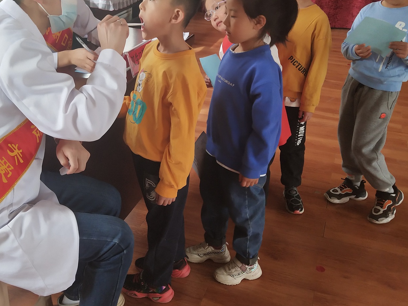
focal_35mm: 49
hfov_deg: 38.7
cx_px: 161
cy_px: 123
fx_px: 578
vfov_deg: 29.6
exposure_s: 1/100
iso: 127
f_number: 1.8
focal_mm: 3.95
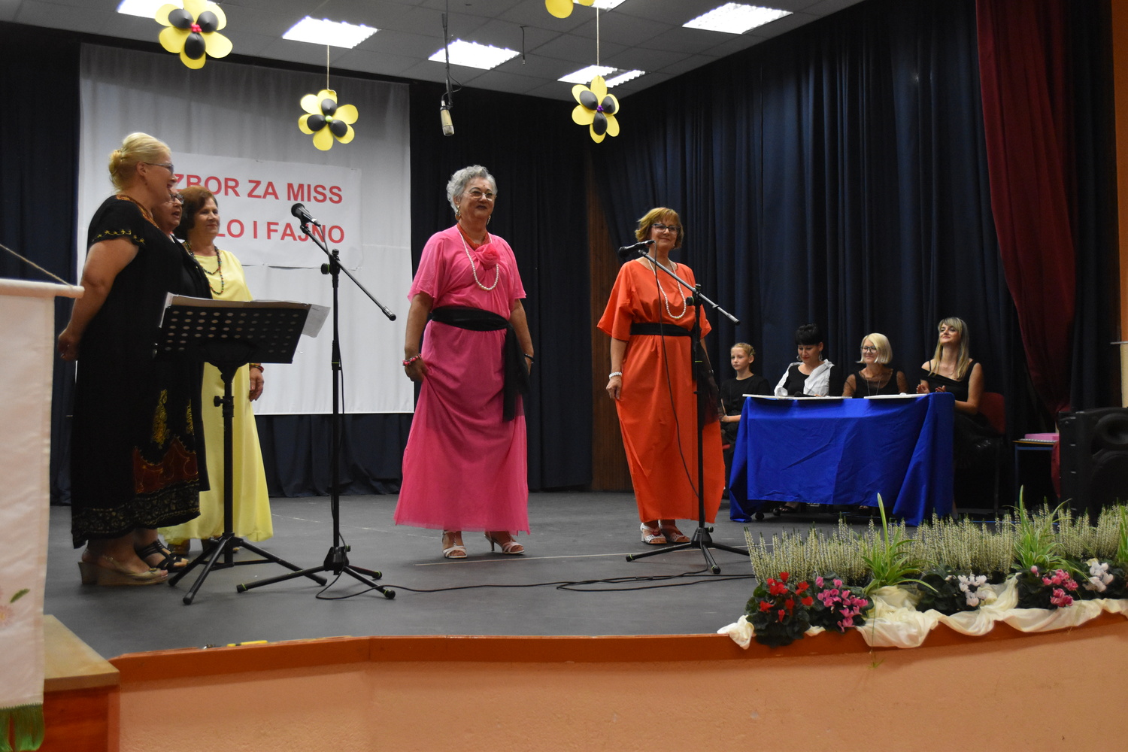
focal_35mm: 39
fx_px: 1222
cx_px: 564
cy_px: 376
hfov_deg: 49.6
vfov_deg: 34.2
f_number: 4.2
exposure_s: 1/250
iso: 3200
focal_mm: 26
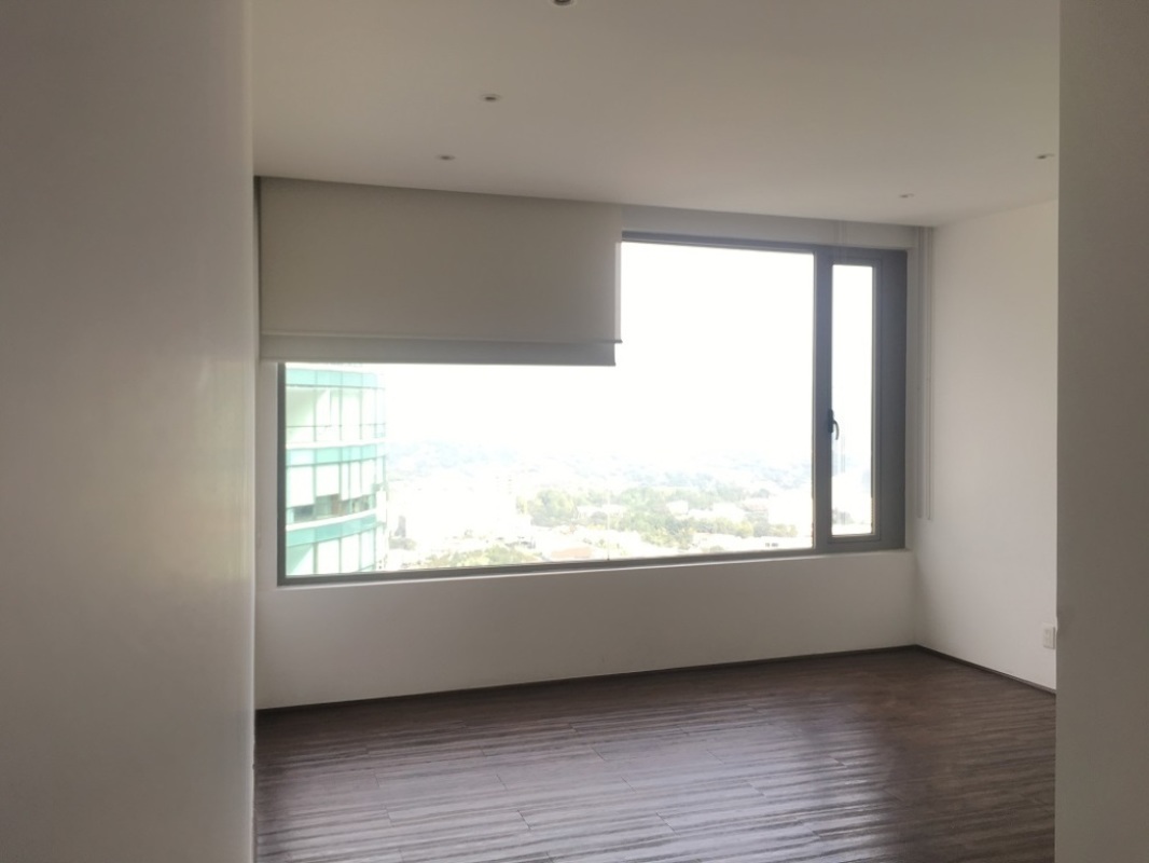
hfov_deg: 61.6
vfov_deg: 48.2
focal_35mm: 29
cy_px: 432
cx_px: 574
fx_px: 963
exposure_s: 1/175
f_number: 2.2
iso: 25
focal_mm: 4.15
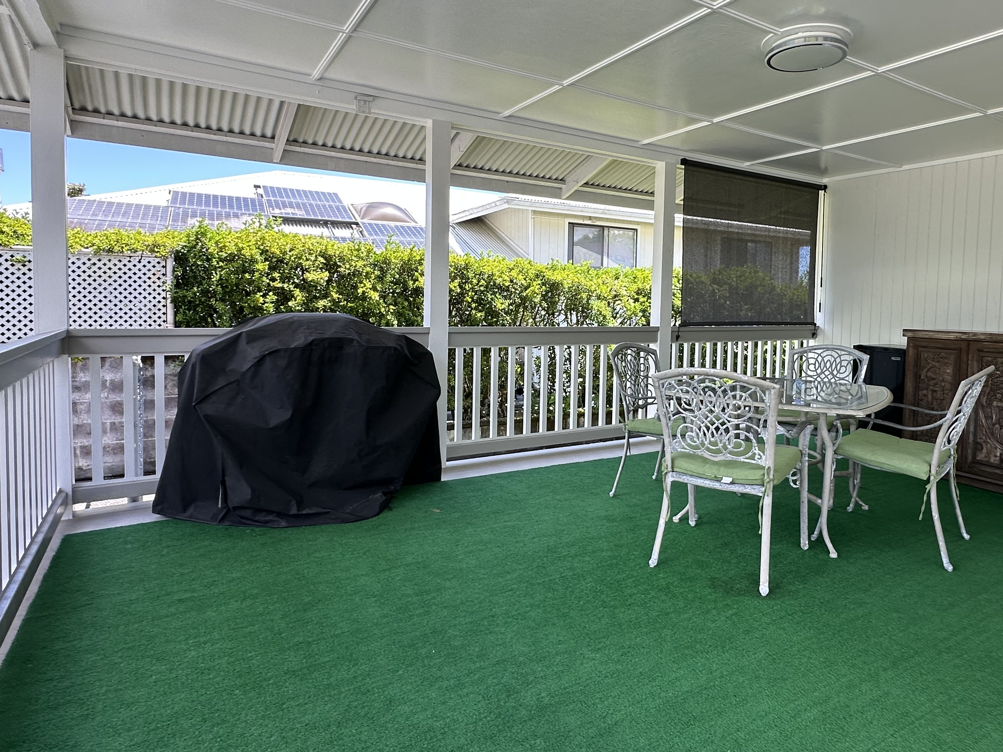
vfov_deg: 61.0
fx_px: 637
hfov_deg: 75.7
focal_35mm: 22
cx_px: 591
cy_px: 340
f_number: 2.2
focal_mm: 2.22
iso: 40
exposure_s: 1/207
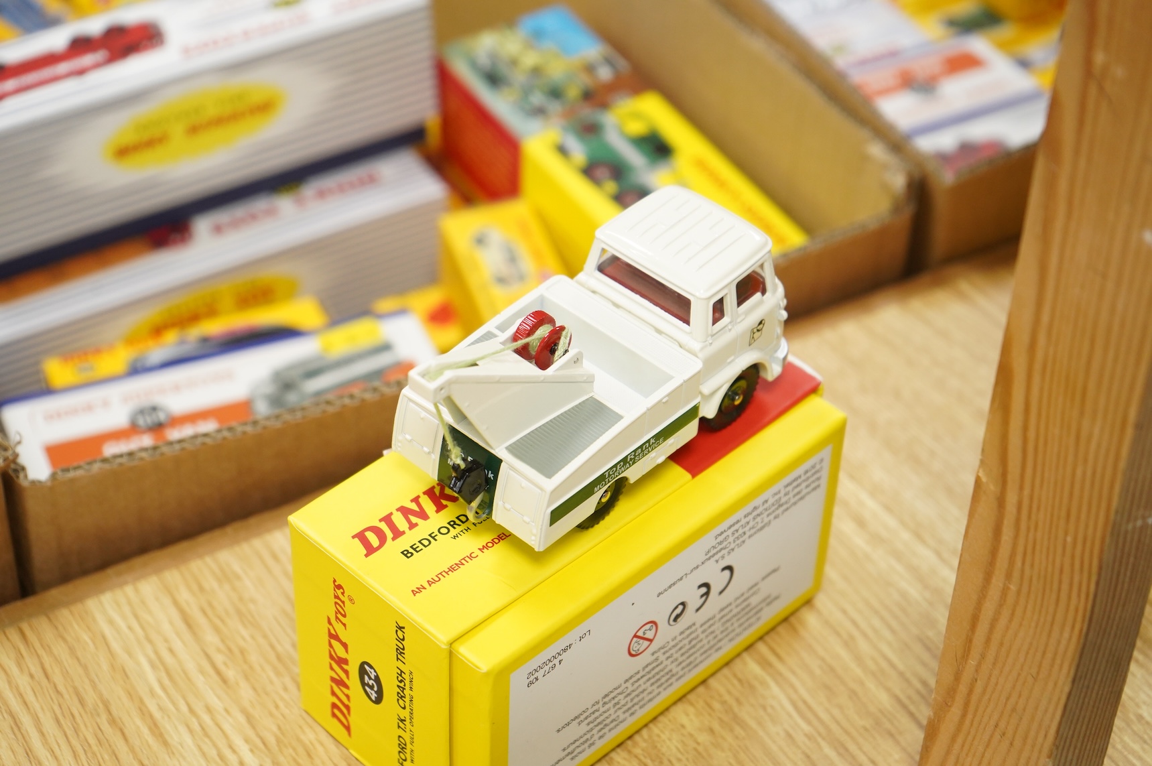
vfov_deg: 19.4
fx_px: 2238
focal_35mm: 70
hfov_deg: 28.9
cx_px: 576
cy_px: 383
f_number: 5.6
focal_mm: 70
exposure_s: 1/125
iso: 2500
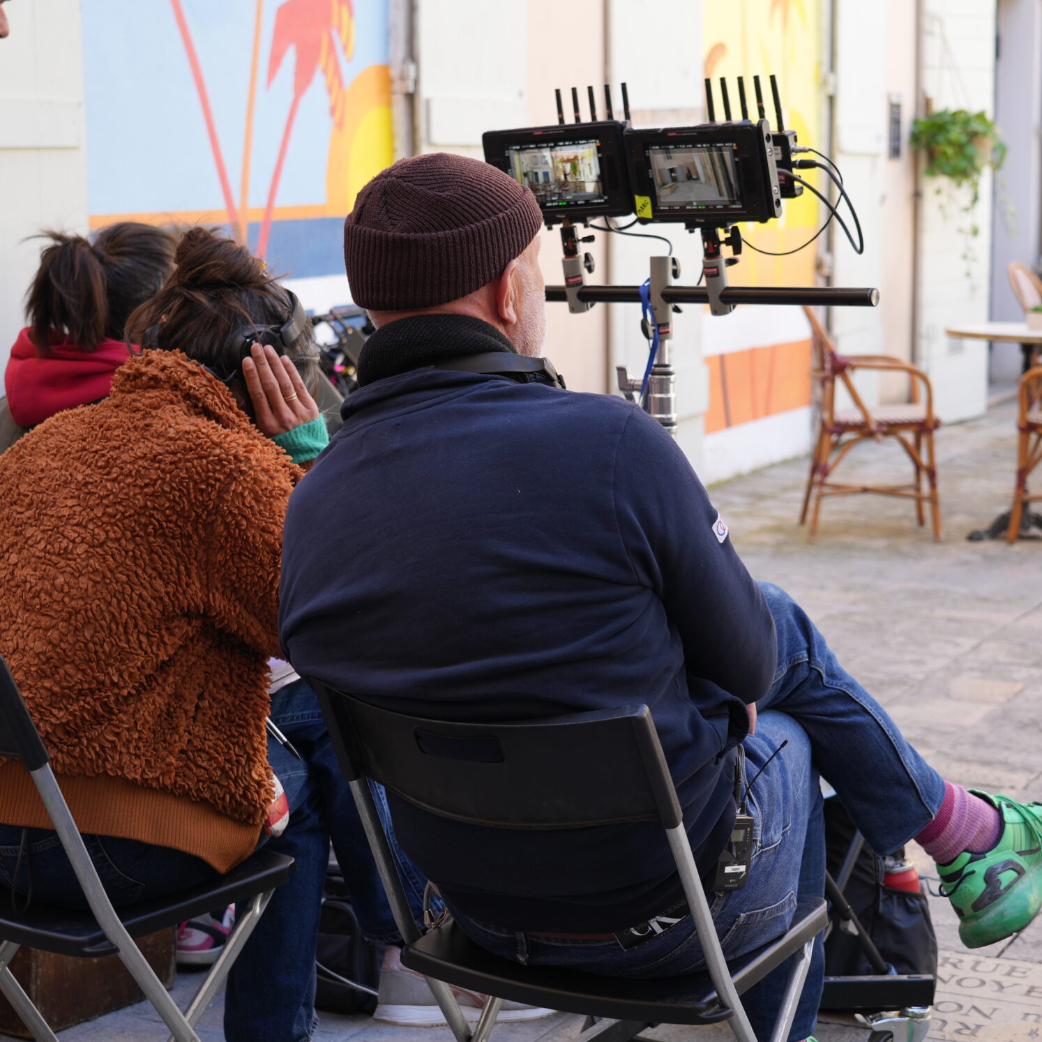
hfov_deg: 25.7
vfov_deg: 25.7
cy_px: 466
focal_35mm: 67
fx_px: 2282
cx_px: 603
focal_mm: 46
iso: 100
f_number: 4.5
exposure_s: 1/60
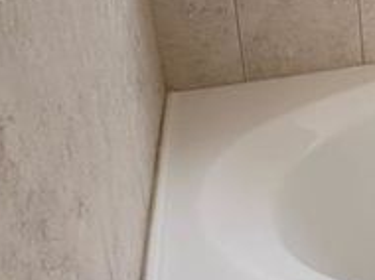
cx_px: 538
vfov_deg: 27.1
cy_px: 35
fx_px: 563
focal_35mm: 52
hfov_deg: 27.6
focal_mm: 2.22
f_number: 2.2
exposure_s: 1/120
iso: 250
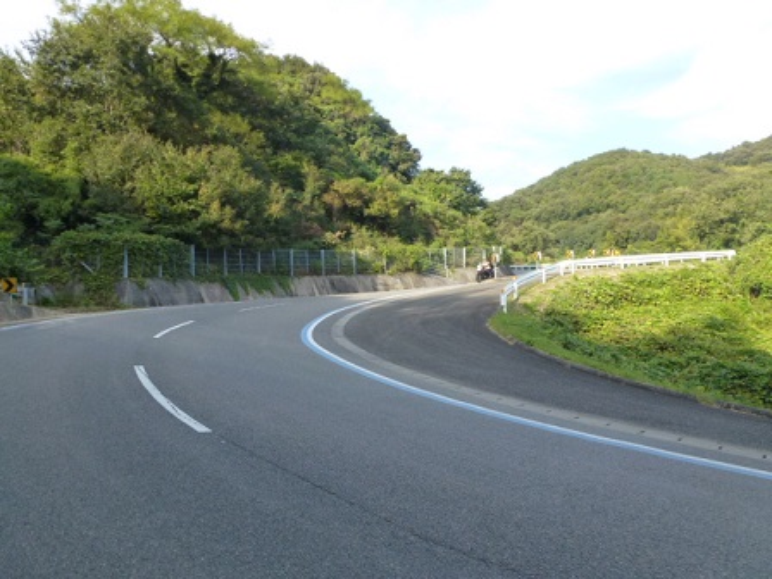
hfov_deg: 71.6
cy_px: 290
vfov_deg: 56.8
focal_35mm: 24
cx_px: 386
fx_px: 535
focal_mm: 4.3
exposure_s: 1/250
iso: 160
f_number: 4
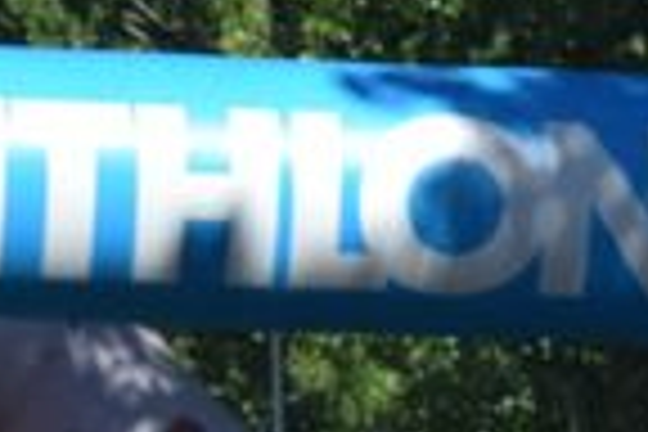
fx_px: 8276
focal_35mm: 460
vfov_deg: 3.0
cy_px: 776
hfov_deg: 4.4
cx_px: 1107
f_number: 7.1
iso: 400
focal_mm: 55
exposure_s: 1/1600
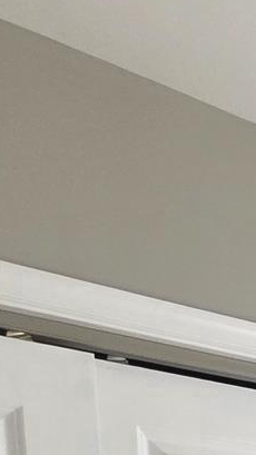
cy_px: 700
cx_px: 841
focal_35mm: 71
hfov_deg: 10.1
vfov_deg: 23.3
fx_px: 857
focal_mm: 2.2
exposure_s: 1/120
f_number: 1.9
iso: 250
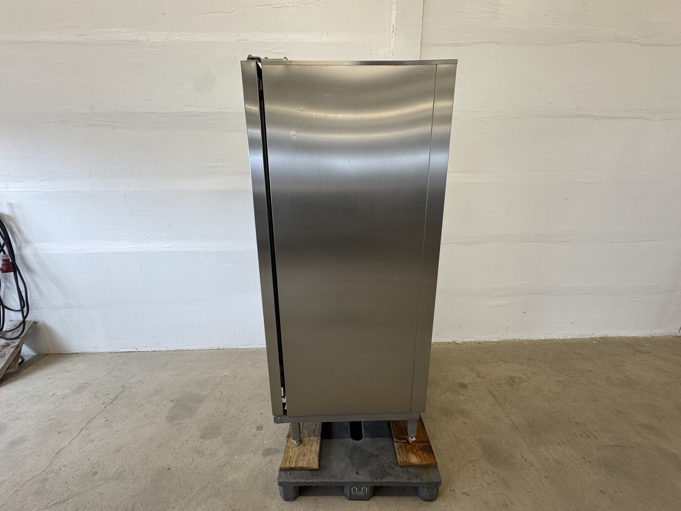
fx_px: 275
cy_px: 256
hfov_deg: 102.1
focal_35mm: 14
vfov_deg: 85.7
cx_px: 340
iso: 160
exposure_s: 1/100
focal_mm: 2.22
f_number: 2.2
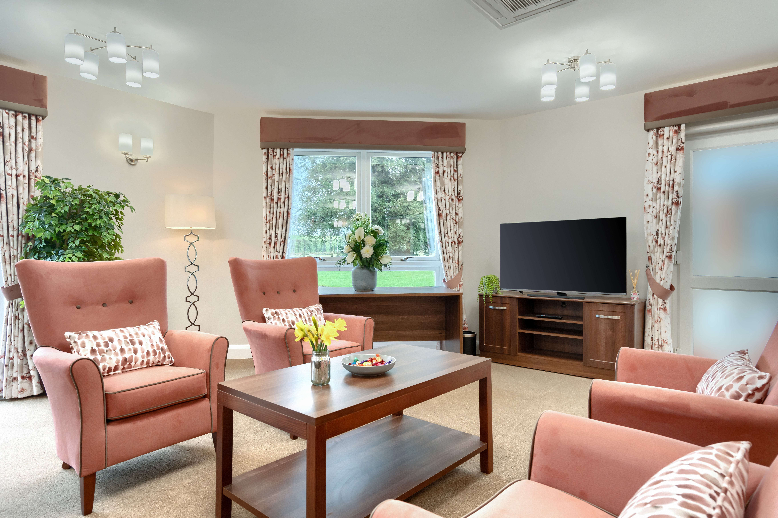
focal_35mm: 21
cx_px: 389
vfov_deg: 59.4
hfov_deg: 81.2
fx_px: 454
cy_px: 259
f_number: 6.3
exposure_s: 1/15
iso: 640
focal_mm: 21
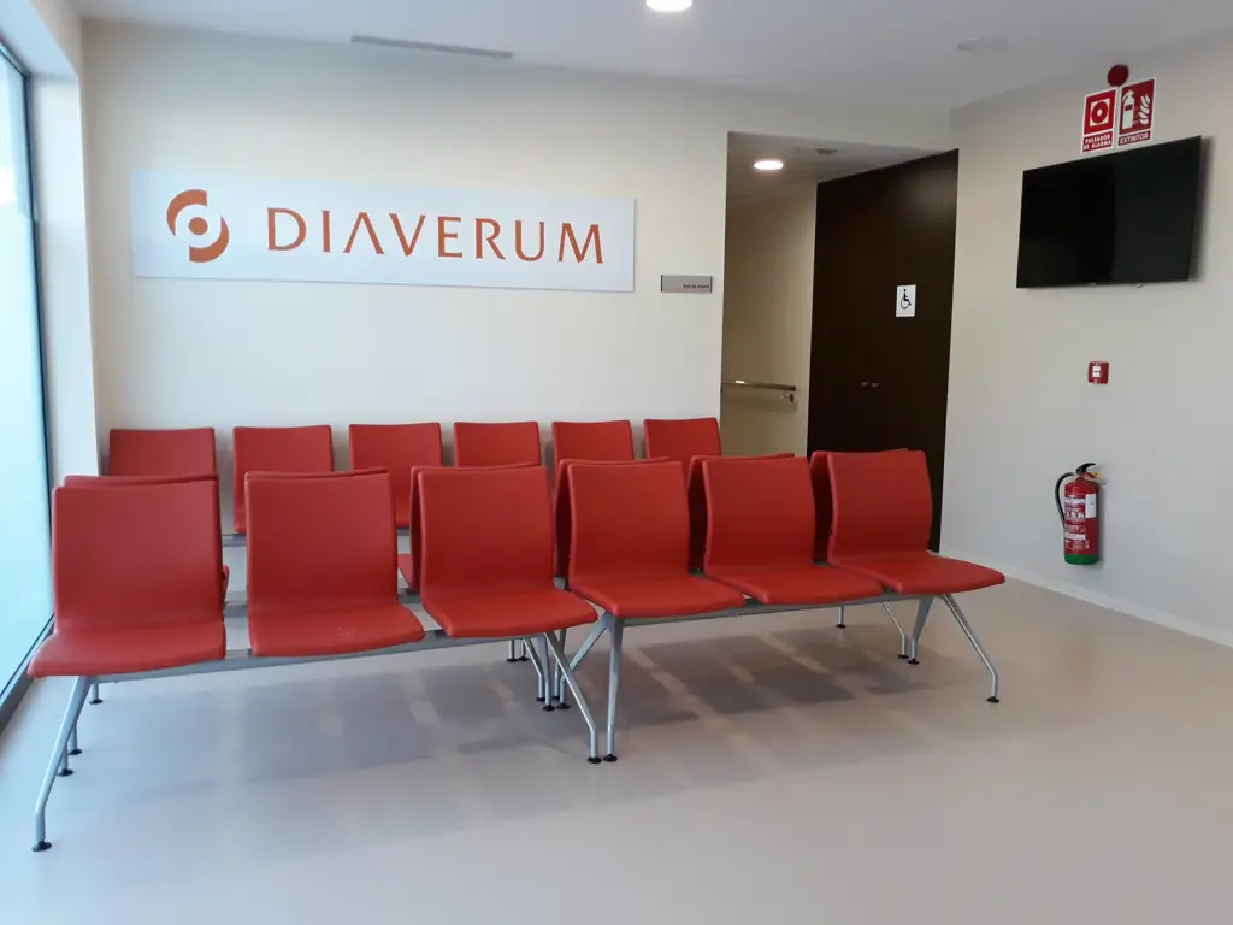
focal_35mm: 27
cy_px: 462
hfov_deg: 65.3
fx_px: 962
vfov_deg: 51.4
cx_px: 616
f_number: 1.7
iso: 100
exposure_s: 1/50
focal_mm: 3.71
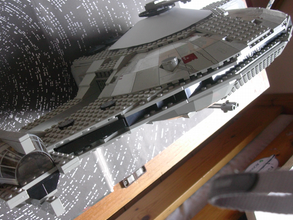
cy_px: 102
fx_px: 415
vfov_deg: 29.7
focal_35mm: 49
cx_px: 142
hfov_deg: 38.9
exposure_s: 1/19
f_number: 2.9
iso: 70
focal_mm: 6.7
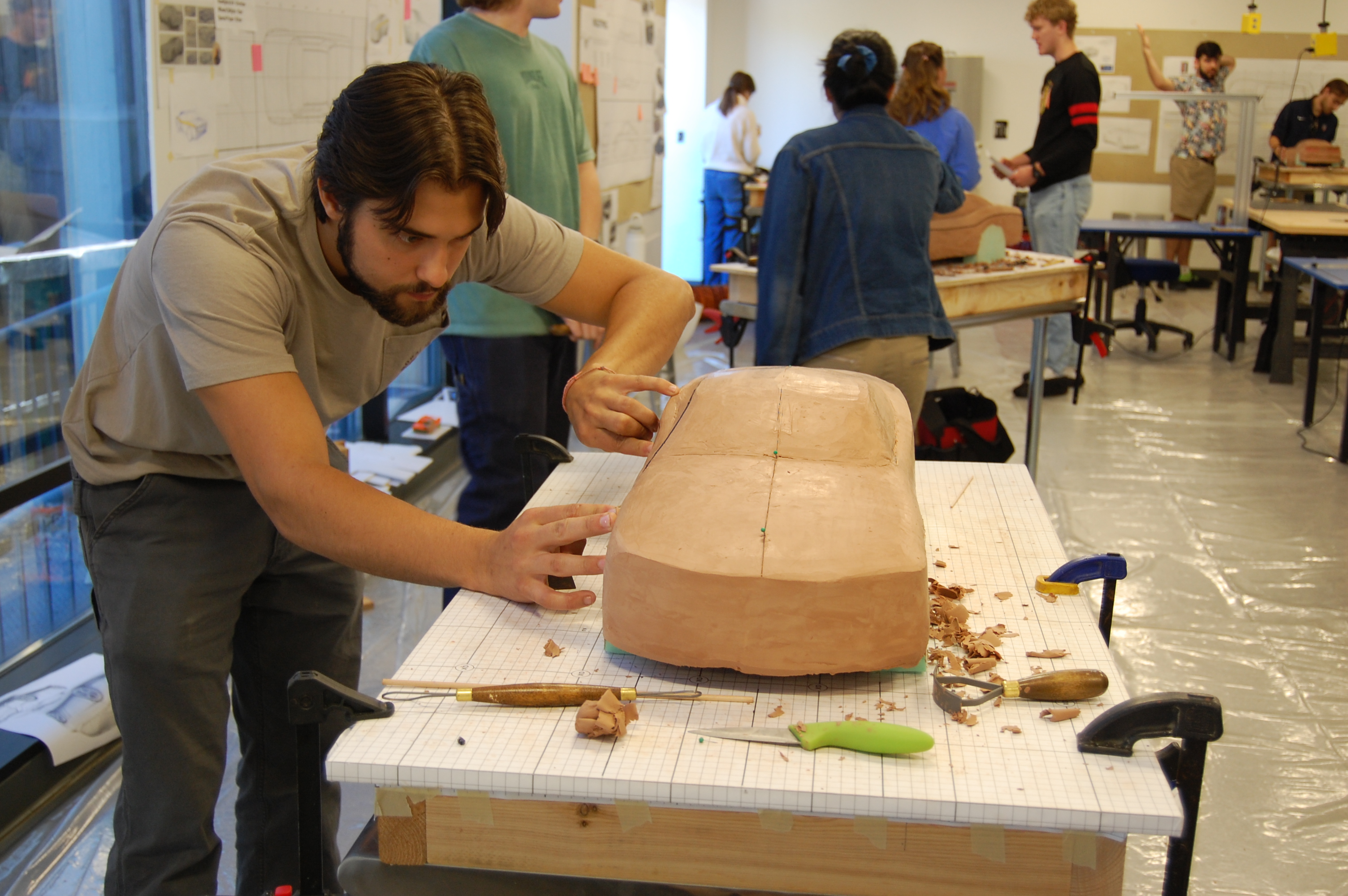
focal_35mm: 42
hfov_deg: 46.4
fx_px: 1571
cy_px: 448
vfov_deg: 31.8
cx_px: 674
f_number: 4.2
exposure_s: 1/50
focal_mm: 28
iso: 400
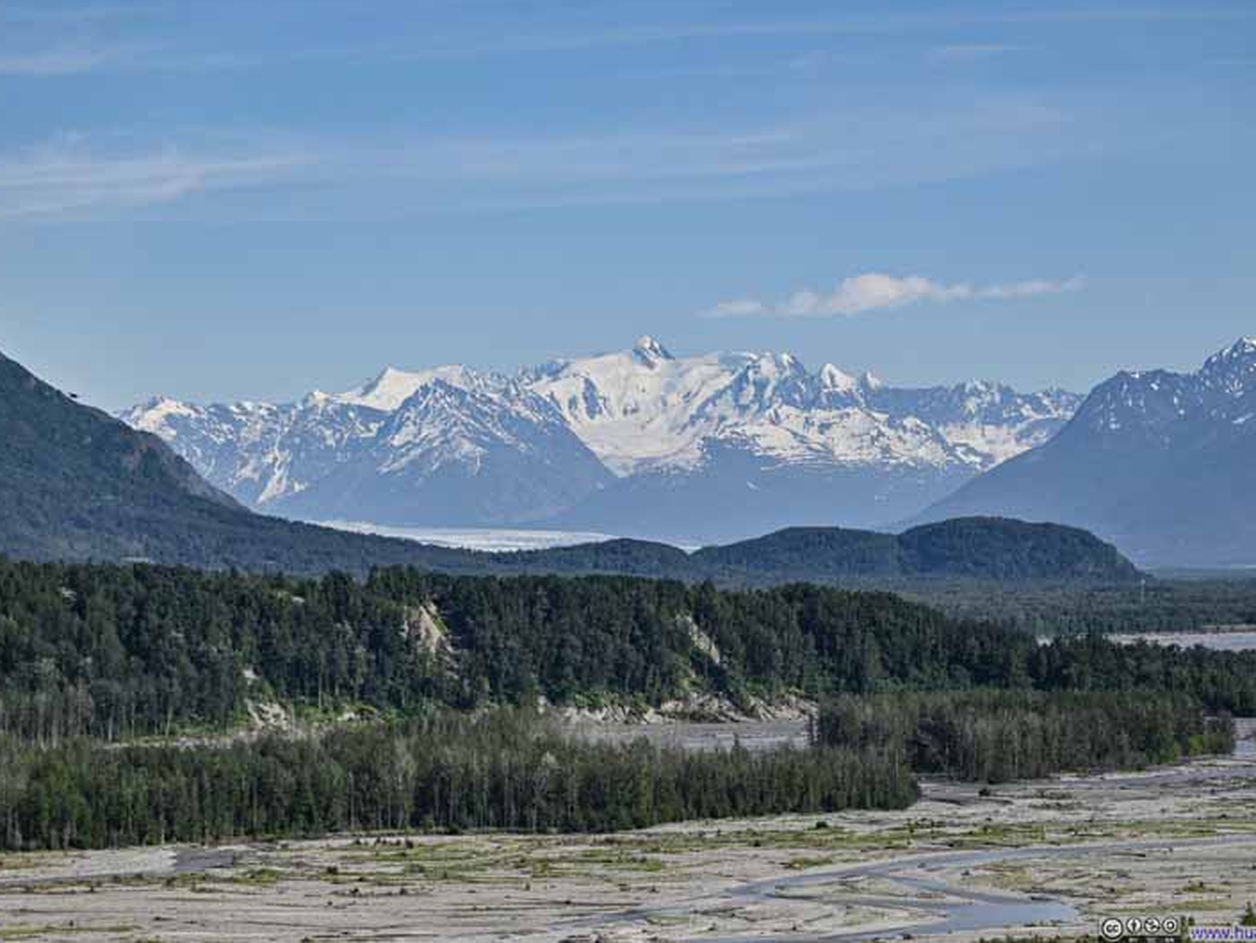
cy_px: 469
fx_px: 4754
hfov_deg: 15.0
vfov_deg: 11.3
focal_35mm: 131
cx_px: 661
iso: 100
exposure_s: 1/1250
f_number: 6.3
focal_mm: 120
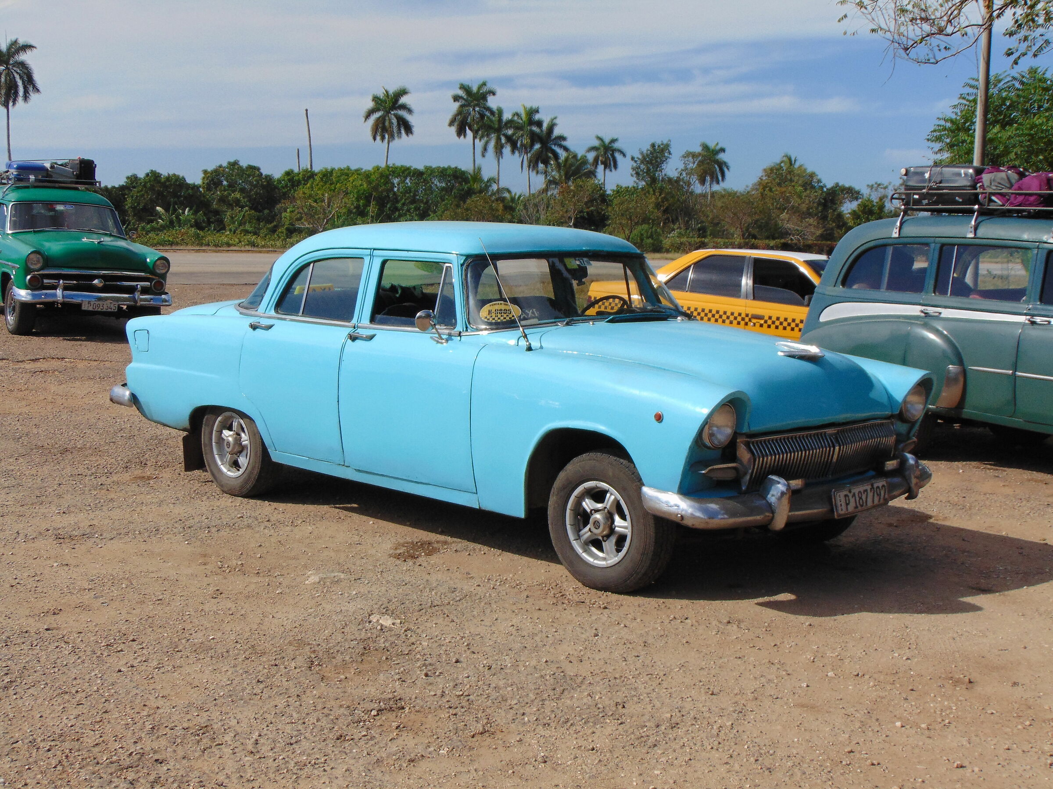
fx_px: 1521
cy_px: 394
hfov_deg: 38.2
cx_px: 526
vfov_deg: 29.1
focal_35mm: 50
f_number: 9
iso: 80
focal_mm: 9
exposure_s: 1/320
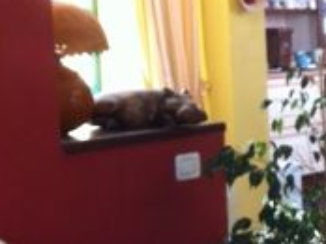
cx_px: 640
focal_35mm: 142
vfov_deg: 10.4
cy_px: 184
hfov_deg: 12.4
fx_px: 1335
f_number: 2.8
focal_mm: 3.85
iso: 80
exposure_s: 1/17
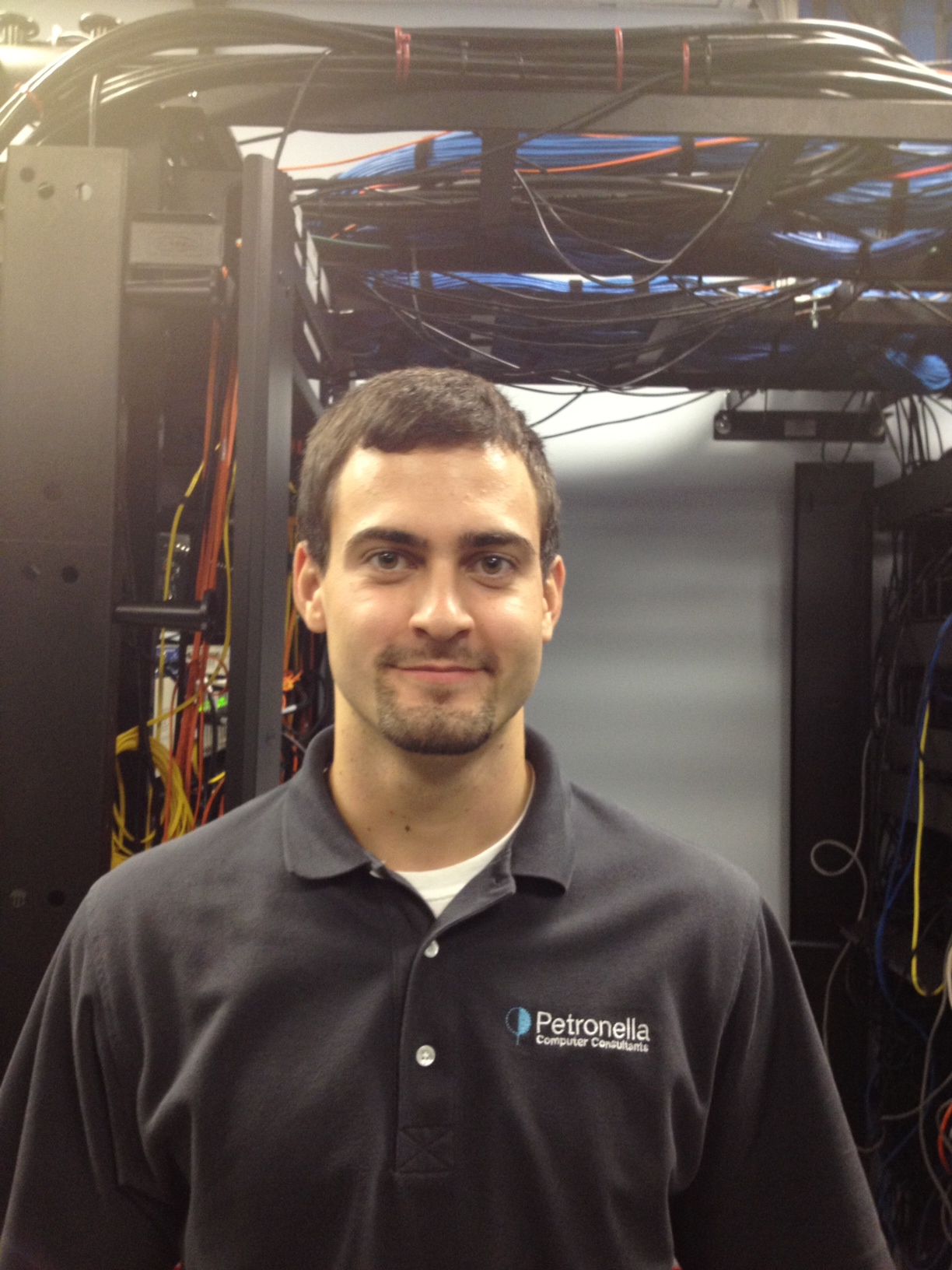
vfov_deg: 52.6
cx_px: 476
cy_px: 635
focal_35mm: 35
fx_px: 1283
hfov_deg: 40.7
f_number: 2.4
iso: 160
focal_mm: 4.28
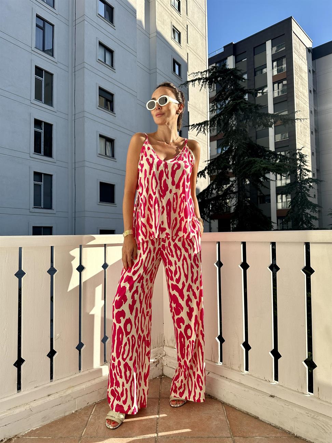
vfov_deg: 71.6
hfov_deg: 56.8
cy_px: 222
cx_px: 166
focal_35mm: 24
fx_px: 307
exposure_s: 1/3155
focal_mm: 6.86
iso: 80
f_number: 1.78
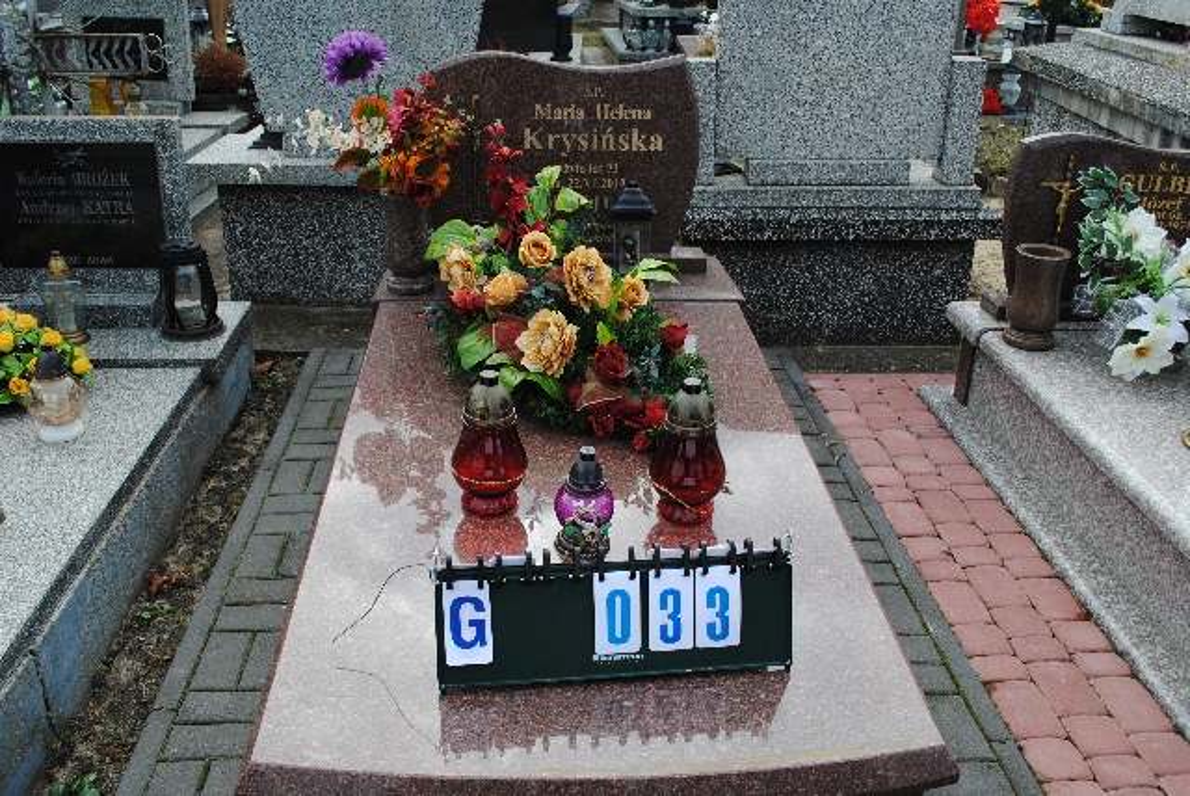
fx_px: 1092
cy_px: 398
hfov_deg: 57.2
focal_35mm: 33
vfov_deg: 40.0
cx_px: 595
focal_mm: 22
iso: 100
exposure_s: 1/160
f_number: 6.3
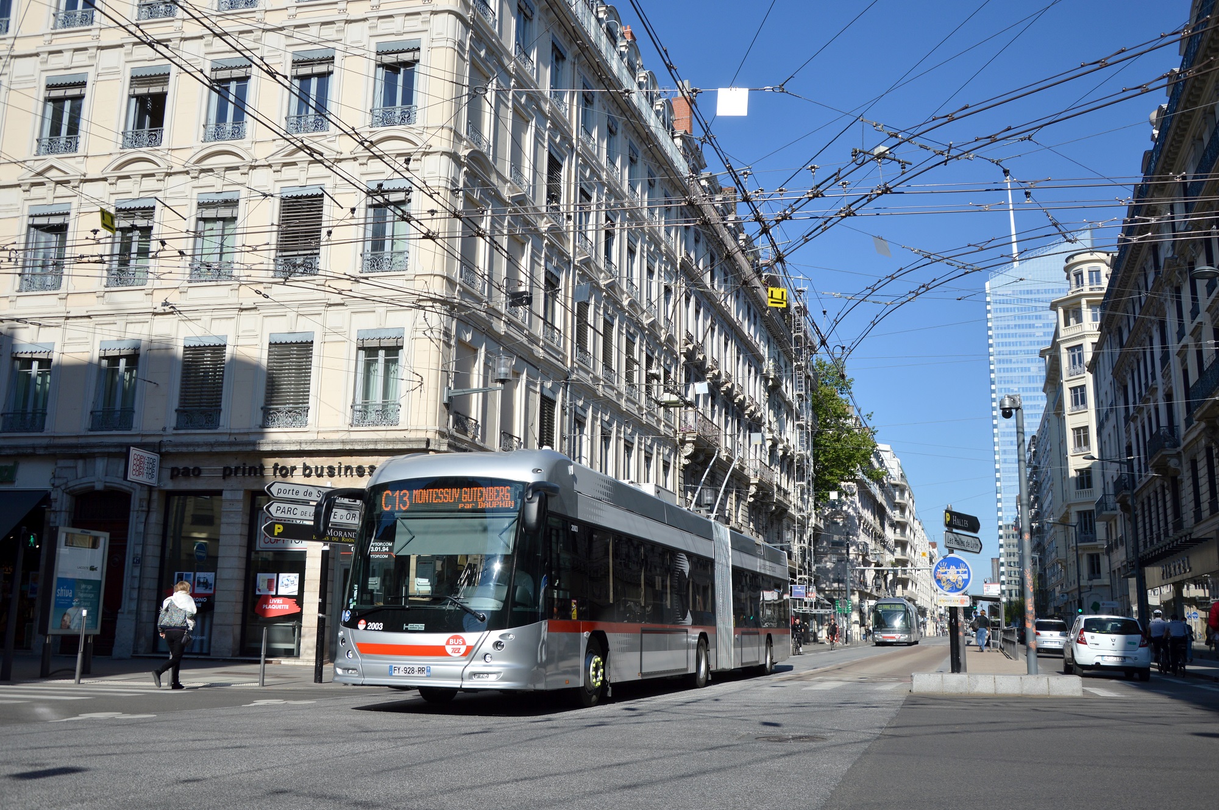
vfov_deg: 41.6
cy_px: 405
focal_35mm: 32
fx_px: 1065
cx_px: 610
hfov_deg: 59.5
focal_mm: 21
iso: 100
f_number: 4.5
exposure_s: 1/1250
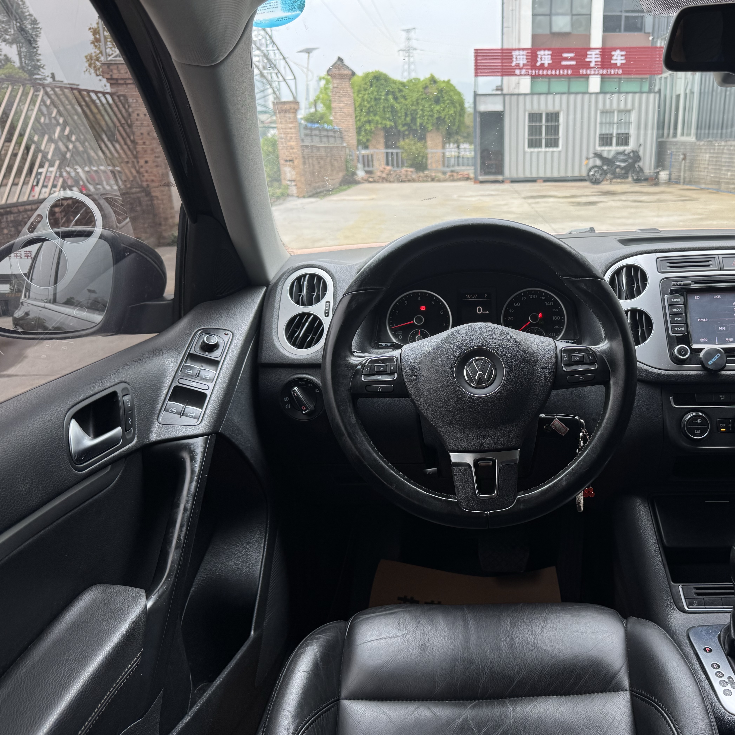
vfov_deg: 55.6
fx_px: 697
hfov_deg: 54.7
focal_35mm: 29
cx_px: 479
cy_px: 365
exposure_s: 1/121
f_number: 1.78
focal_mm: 6.76
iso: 64
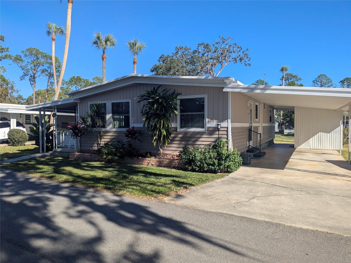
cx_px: 176
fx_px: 243
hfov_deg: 71.6
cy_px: 132
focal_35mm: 24
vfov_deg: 56.8
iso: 34
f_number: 1.85
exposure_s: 1/1508
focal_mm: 6.81
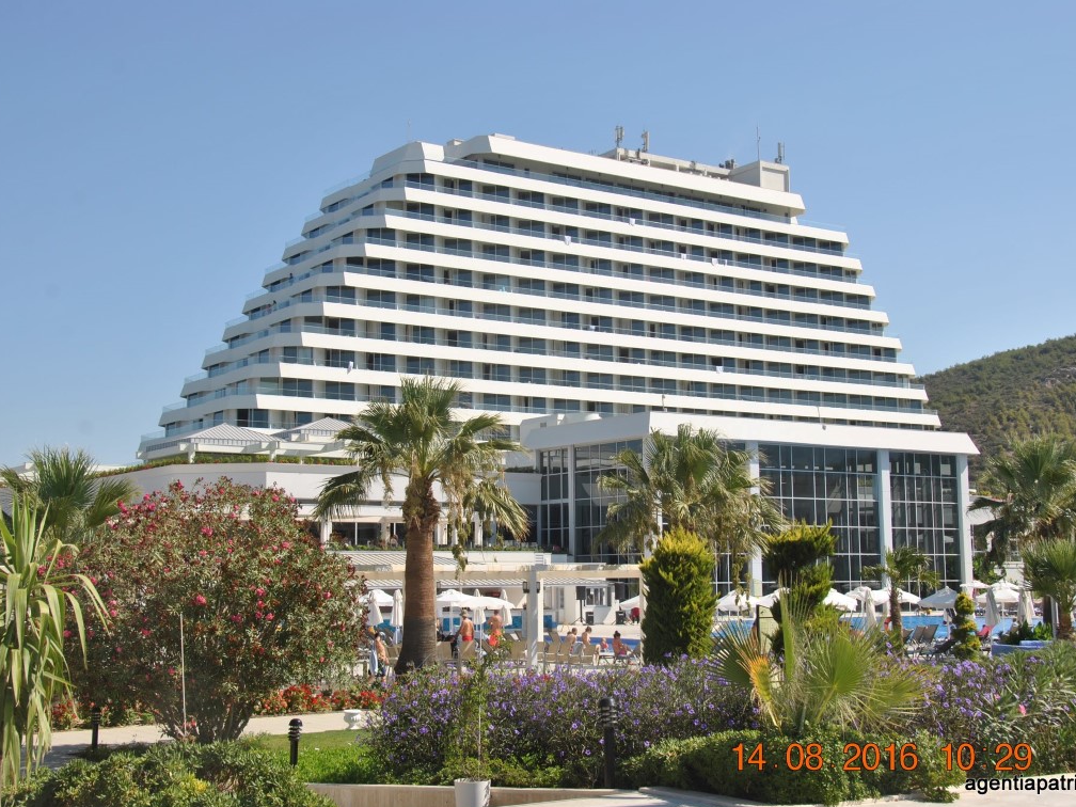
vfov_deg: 31.5
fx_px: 1430
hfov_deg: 41.2
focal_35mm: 46
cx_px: 536
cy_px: 409
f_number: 8
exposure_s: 1/250
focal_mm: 28
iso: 100
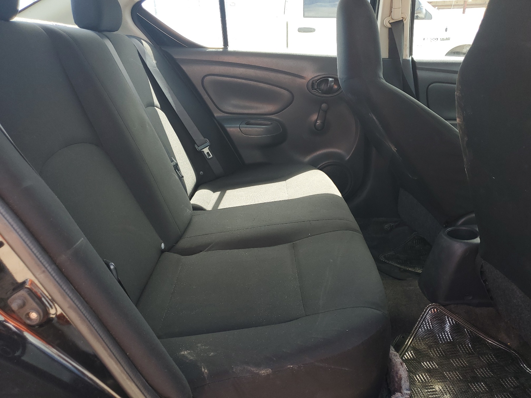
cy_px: 199
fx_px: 399
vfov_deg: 53.1
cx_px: 266
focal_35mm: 26
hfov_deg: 67.3
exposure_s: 1/233
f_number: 1.5
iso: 50
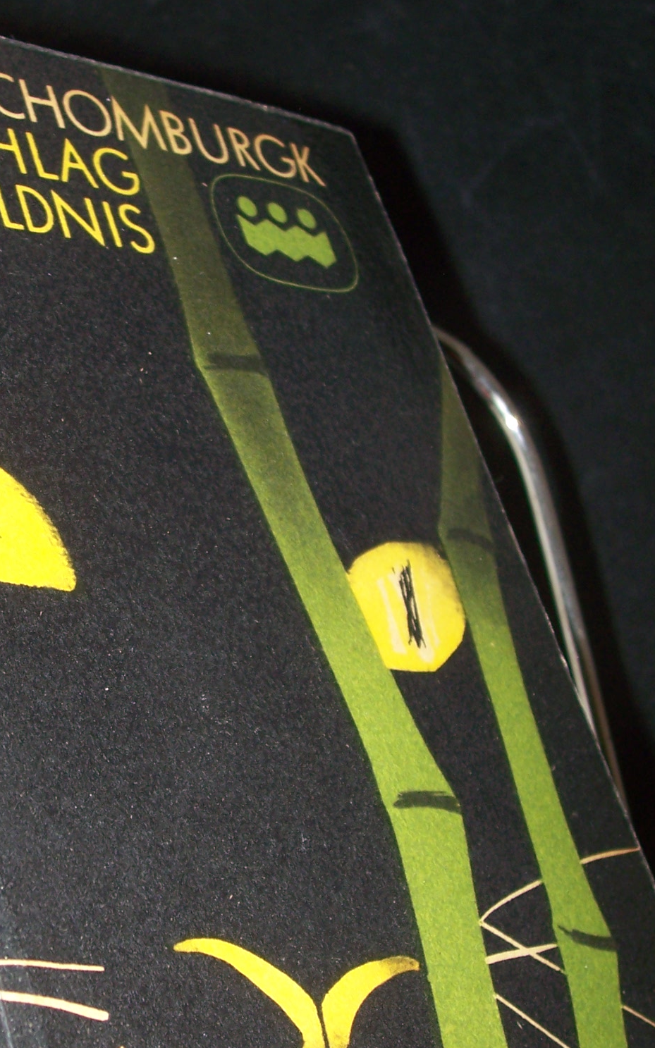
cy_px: 639
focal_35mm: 69
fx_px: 1971
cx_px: 75
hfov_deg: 18.6
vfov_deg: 29.7
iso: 80
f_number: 2.8
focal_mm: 7
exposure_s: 1/60
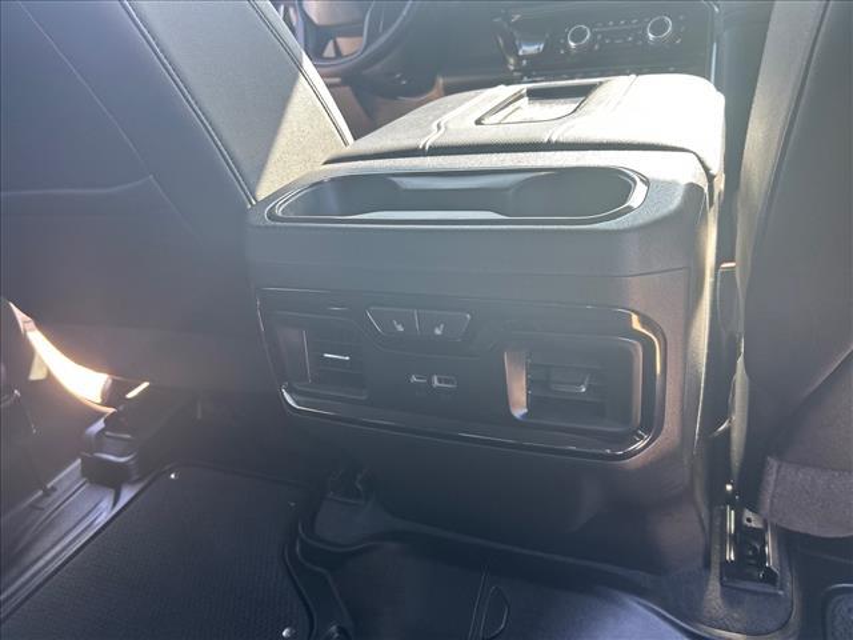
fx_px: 641
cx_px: 426
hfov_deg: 67.3
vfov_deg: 53.1
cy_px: 320
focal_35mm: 26
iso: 100
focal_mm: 5.7
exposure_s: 1/121
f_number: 1.5
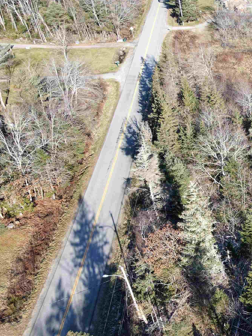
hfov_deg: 30.9
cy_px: 190
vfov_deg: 45.7
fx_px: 398
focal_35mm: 41
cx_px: 285
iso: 100
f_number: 2.8
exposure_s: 1/200
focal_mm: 4.5
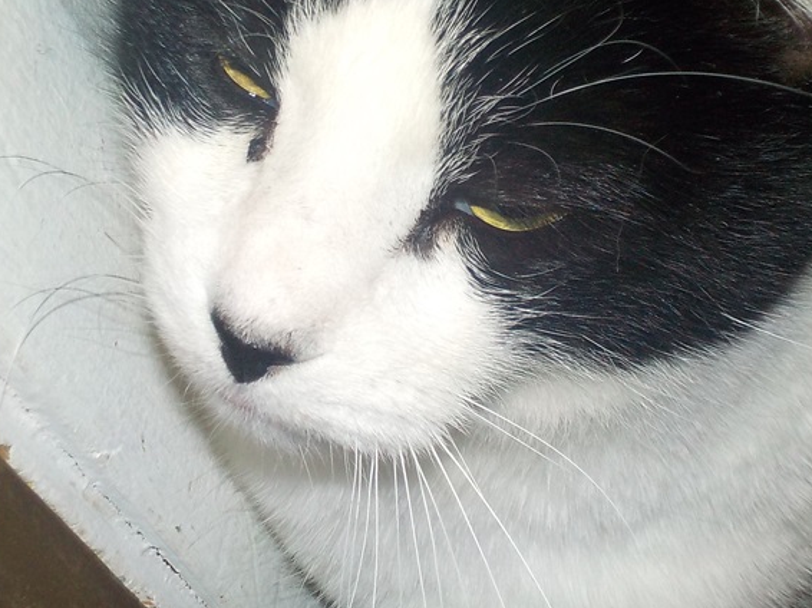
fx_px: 1923
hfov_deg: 23.8
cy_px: 218
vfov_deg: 17.9
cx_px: 417
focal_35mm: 82
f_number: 4.7
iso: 200
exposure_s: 1/30
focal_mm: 7.9
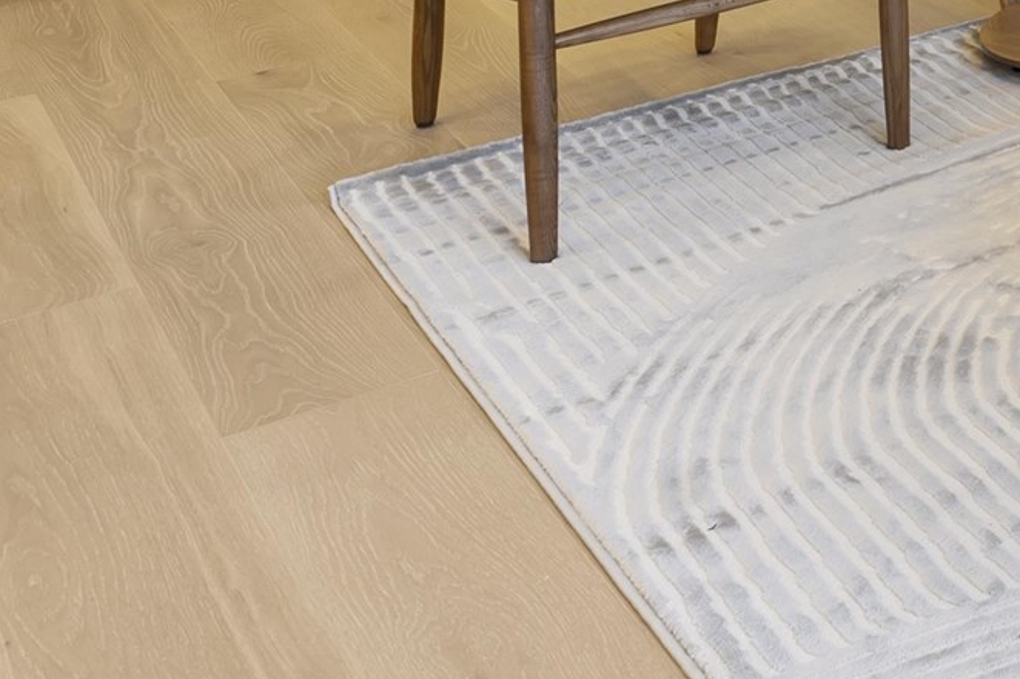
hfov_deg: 21.1
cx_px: 1830
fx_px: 1841
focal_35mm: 65
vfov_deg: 17.2
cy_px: -534
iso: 100
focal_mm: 14
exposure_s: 1/1.25
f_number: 9
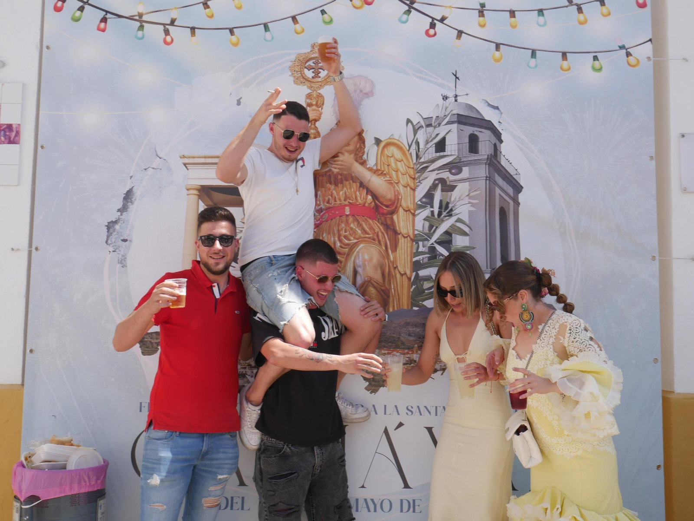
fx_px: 802
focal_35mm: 40
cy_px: 260
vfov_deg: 36.0
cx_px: 347
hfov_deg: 46.8
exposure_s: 1/160
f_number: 10
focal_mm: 20
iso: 200
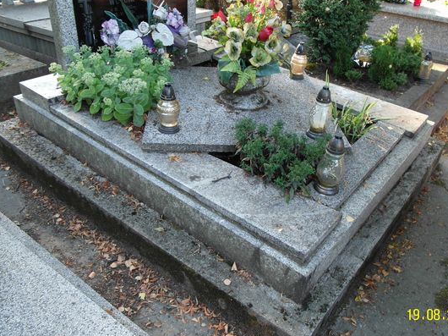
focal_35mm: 29
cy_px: 154
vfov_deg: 48.1
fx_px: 375
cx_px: 242
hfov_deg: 61.6
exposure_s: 1/45
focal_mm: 5.2
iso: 100
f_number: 2.8
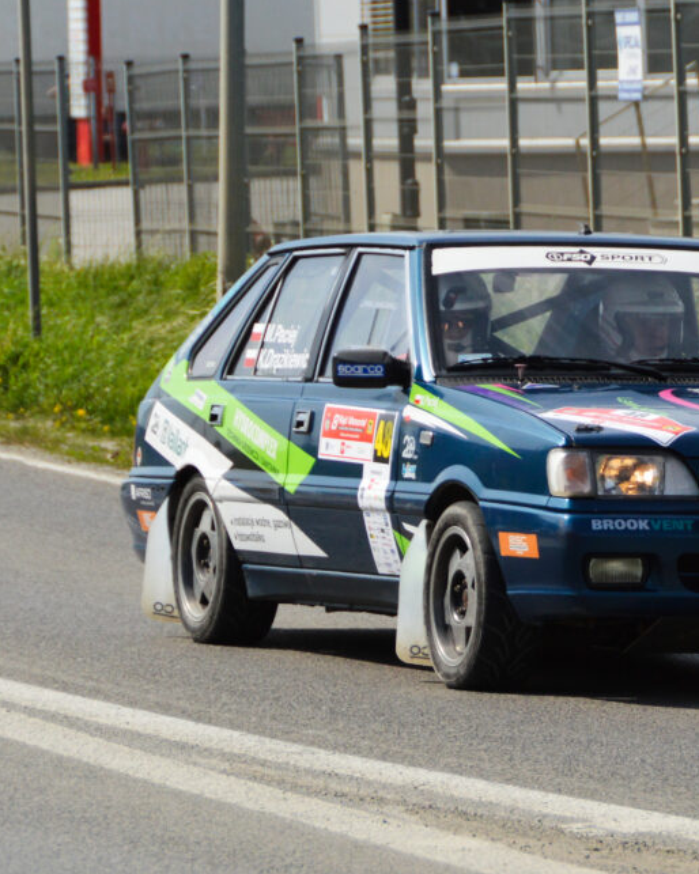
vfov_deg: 7.2
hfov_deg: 5.7
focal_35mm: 269
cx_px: 684
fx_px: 6960
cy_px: 425
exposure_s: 1/3200
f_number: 5.3
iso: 400
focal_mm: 120
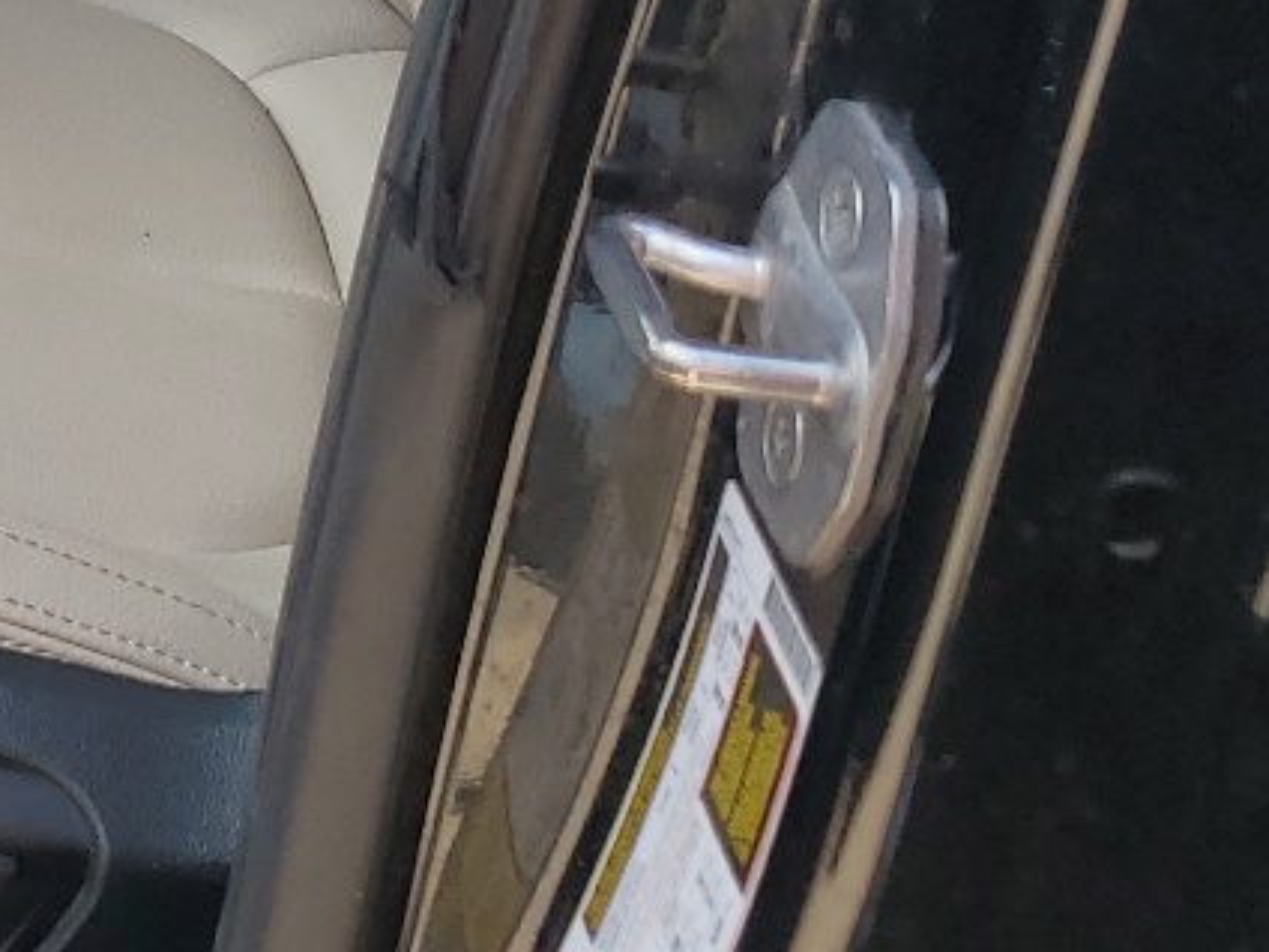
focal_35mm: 98
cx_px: -781
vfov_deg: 14.3
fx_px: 3593
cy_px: -365
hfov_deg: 17.4
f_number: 1.5
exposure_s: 1/588
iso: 50
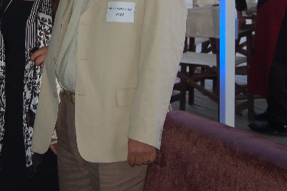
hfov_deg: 15.9
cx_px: 56
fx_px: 1019
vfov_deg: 10.6
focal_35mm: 128
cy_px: -8
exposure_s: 1/60
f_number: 5
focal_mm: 40
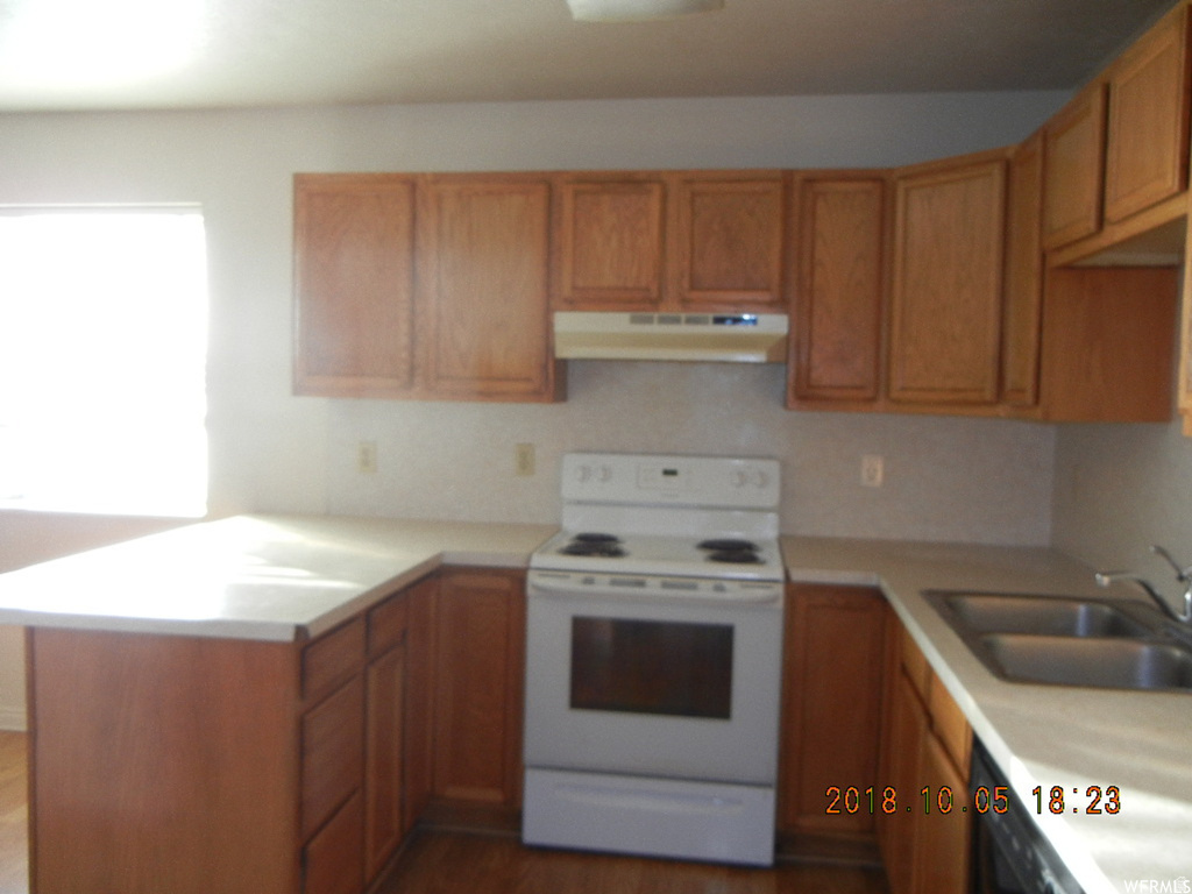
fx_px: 1033
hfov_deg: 60.0
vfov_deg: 46.8
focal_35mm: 30
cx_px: 596
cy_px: 447
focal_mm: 5.4
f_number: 3.5
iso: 200
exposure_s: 1/30
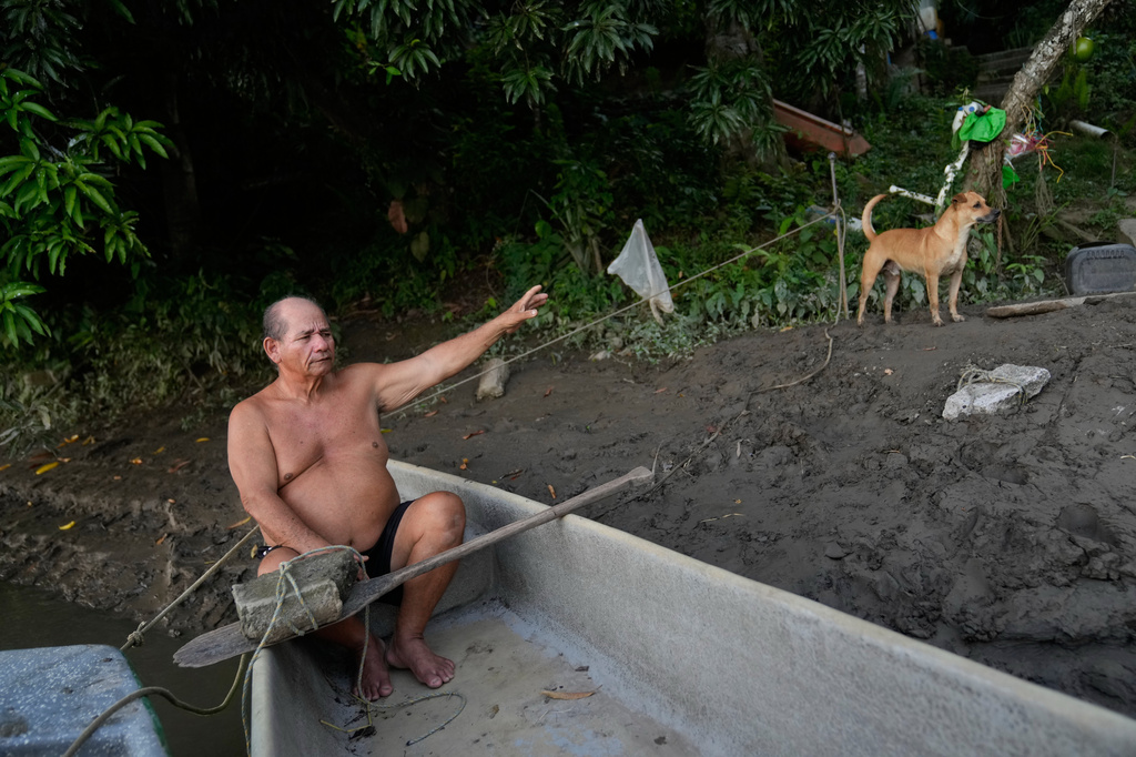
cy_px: 378
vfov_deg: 43.6
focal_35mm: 30
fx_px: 946
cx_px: 568
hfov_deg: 61.9
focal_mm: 30
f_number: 2.8
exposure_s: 1/800
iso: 800
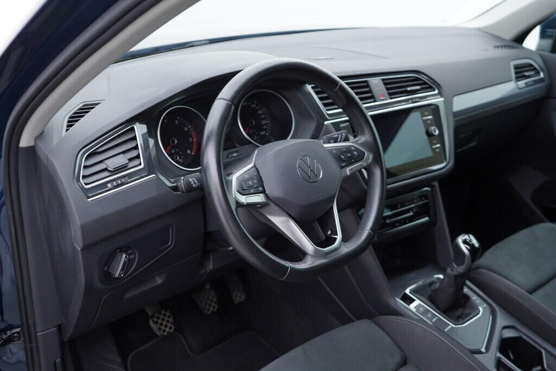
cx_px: 278
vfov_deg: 36.9
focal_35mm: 36
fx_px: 556
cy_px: 186
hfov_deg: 53.1
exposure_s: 1/40
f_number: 2.8
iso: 125
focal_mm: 24
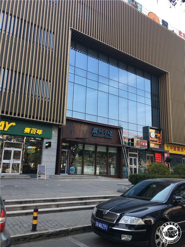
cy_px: 124
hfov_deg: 48.2
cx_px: 92
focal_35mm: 29
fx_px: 207
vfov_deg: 61.7
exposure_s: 1/226
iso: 25
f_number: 2.2
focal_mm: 4.15
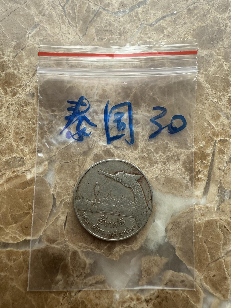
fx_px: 214
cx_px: 116
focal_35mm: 24
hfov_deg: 56.8
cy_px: 154
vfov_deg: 71.6
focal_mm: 2.22
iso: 64
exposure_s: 1/99
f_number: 2.2
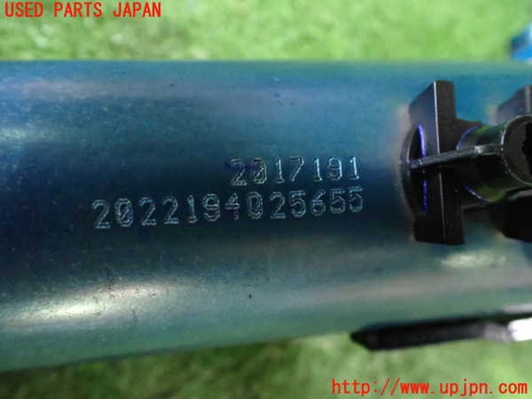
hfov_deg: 60.0
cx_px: 266
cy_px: 200
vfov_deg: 46.8
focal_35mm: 30
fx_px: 461
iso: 2500
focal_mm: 5.4
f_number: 2.3
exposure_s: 1/30
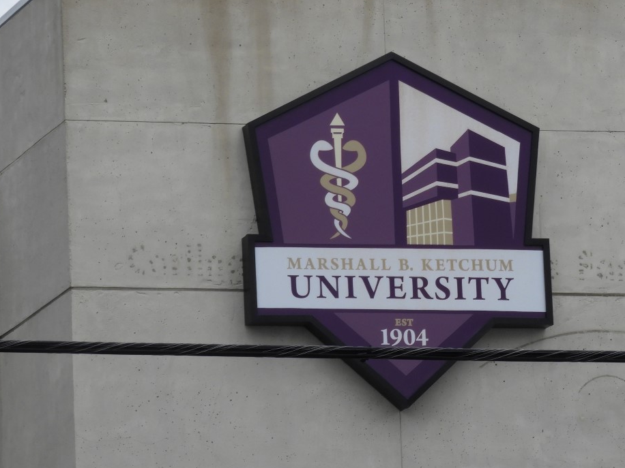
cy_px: 169
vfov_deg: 4.3
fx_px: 6247
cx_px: 396
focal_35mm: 346
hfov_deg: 5.7
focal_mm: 39.4
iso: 100
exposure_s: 1/640
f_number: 5.3
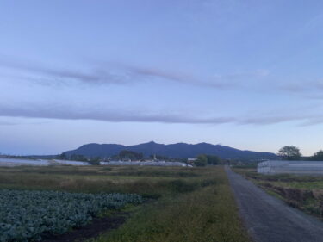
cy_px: 121
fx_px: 243
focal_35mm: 26
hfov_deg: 67.3
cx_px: 162
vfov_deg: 53.0
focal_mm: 4.25
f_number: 1.8
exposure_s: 1/122
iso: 100
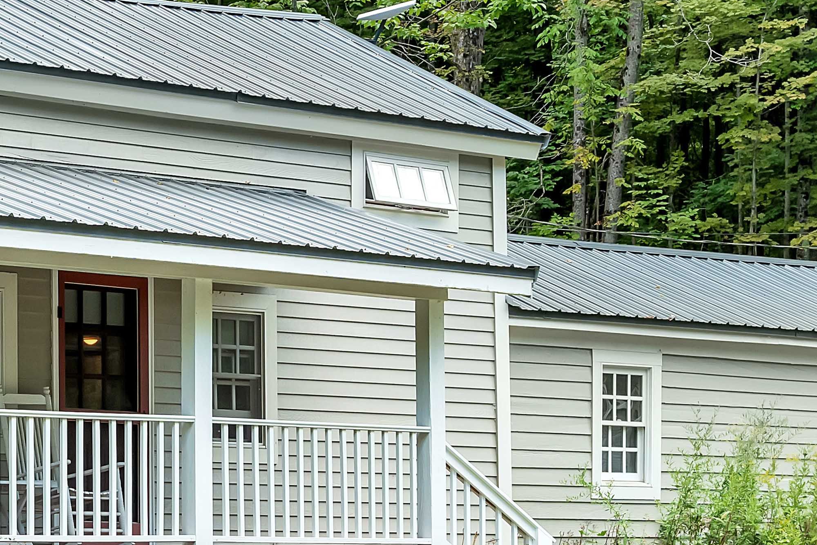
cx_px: -108
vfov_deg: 13.0
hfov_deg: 18.6
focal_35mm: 105
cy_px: 277
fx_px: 2383
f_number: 9
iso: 800
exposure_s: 1/80
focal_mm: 35
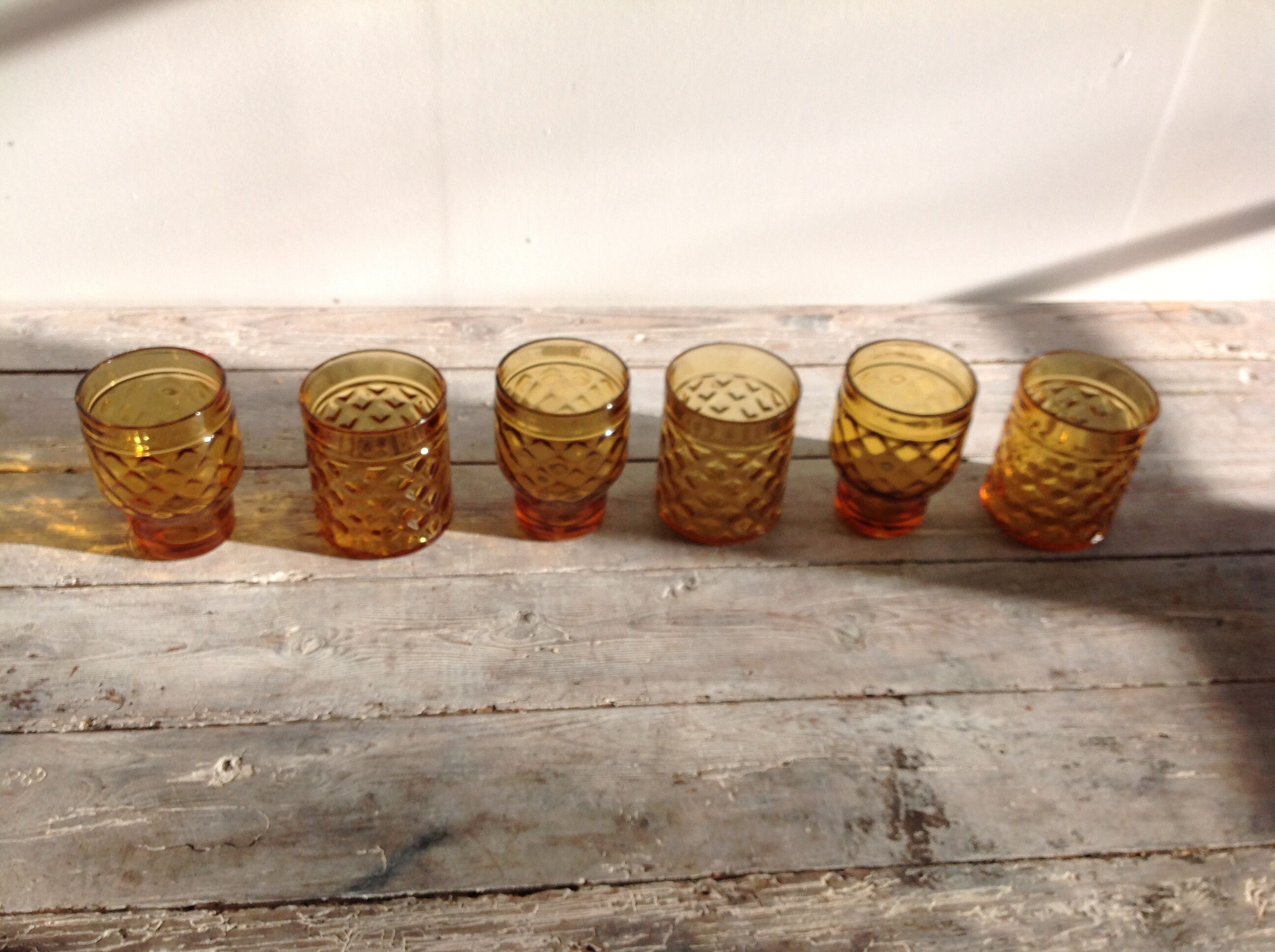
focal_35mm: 35
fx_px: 1287
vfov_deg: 40.6
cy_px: 476
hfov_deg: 52.7
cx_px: 638
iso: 50
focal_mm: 4.28
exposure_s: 1/444
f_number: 2.4
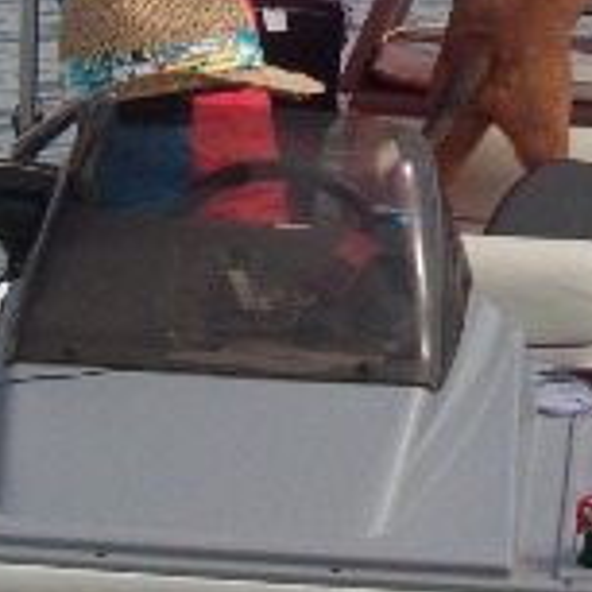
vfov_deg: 11.6
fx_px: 2864
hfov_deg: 11.7
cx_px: 577
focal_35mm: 148
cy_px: -50
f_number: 6.7
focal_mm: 8.6
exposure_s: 1/500
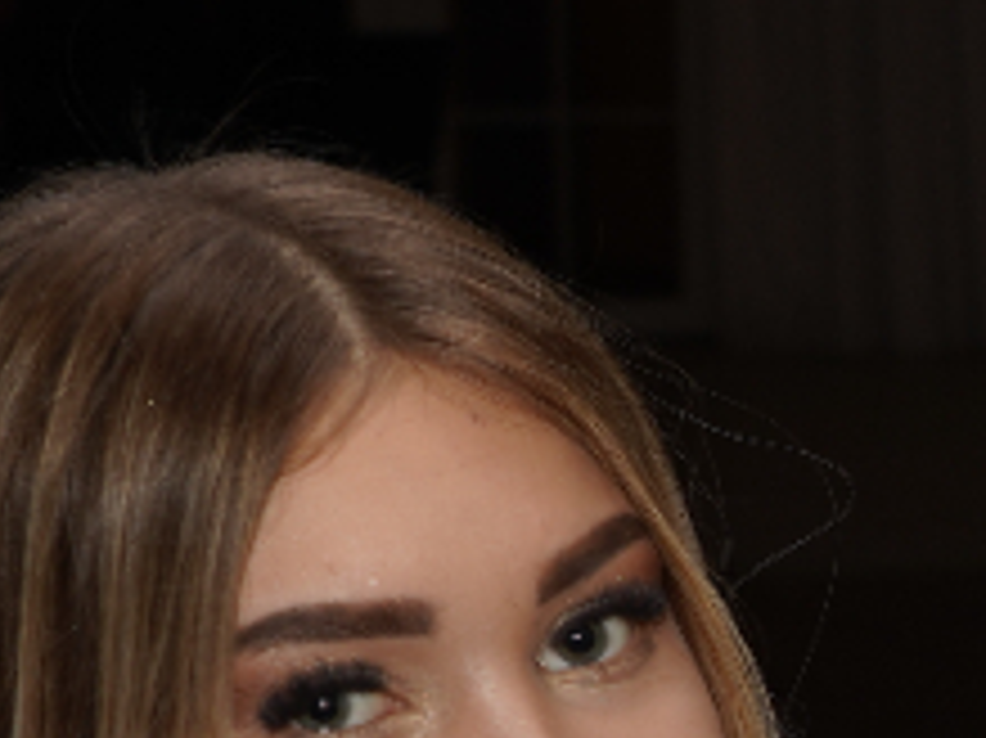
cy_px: 1321
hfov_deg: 9.7
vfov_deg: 7.4
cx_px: 1738
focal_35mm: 194
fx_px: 5523
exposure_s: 1/100
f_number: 5.6
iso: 100
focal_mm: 34
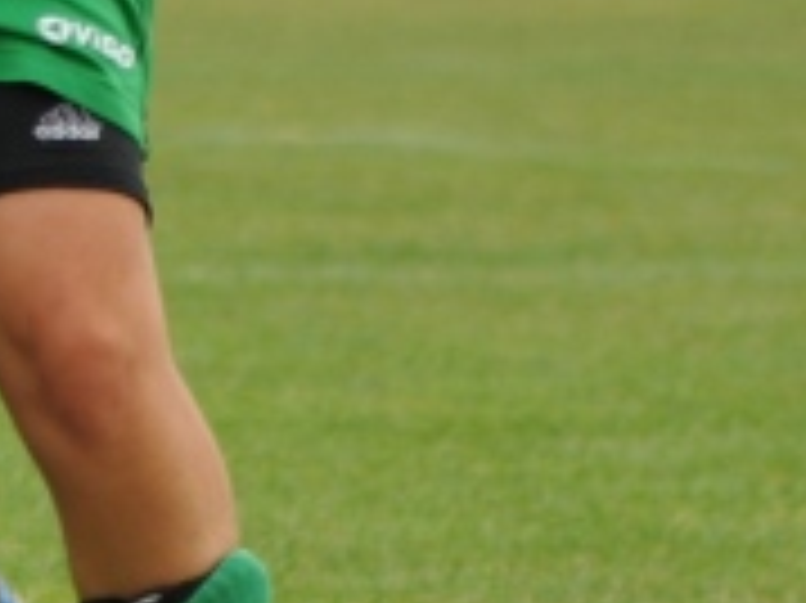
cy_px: -140
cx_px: -820
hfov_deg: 4.3
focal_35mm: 451
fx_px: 10494
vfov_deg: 3.3
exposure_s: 1/800
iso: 200
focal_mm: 70
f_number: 3.5
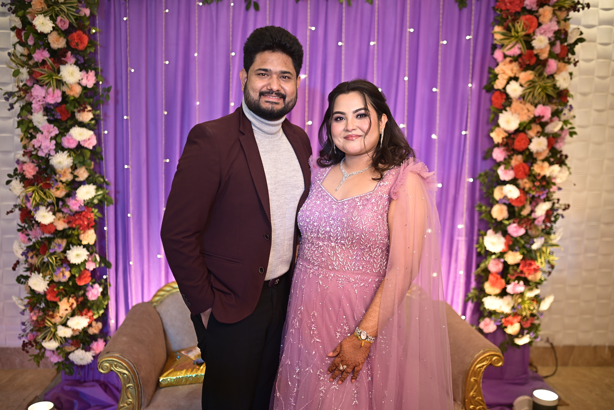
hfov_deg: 54.4
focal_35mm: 35
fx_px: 597
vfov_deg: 37.9
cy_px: 205
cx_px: 307
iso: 250
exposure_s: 1/400
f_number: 1.6
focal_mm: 35
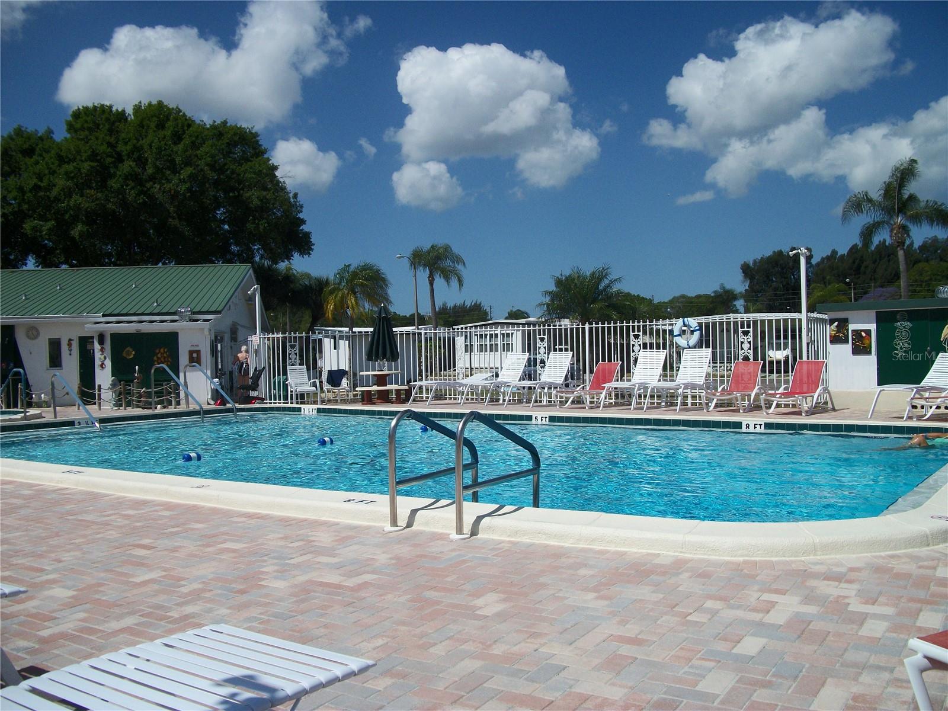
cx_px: 474
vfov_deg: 44.2
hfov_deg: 56.8
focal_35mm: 32
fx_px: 876
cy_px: 356
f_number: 8.8
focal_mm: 5.7
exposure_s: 1/500
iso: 80
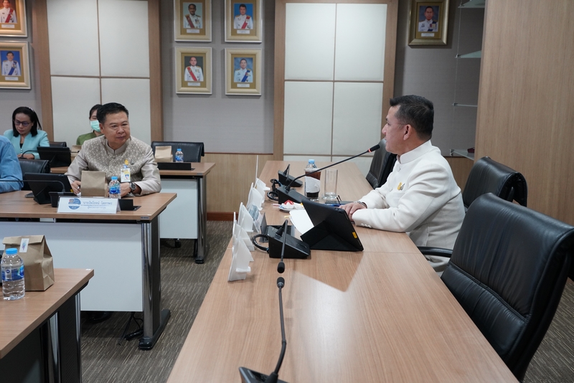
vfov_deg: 37.9
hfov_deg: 54.4
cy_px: 192
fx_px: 558
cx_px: 287
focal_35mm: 35
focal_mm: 35
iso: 3200
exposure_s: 1/80
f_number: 7.1
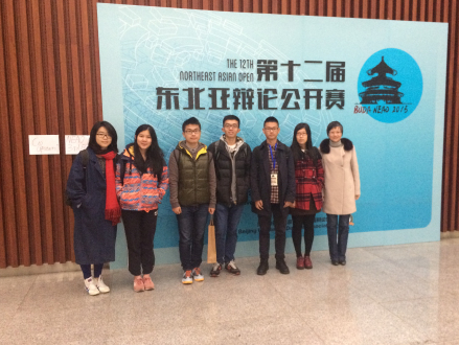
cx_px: 252
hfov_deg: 55.2
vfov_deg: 43.0
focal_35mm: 33
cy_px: 174
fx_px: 438
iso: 320
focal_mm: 4.15
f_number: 2.2
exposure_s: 1/15
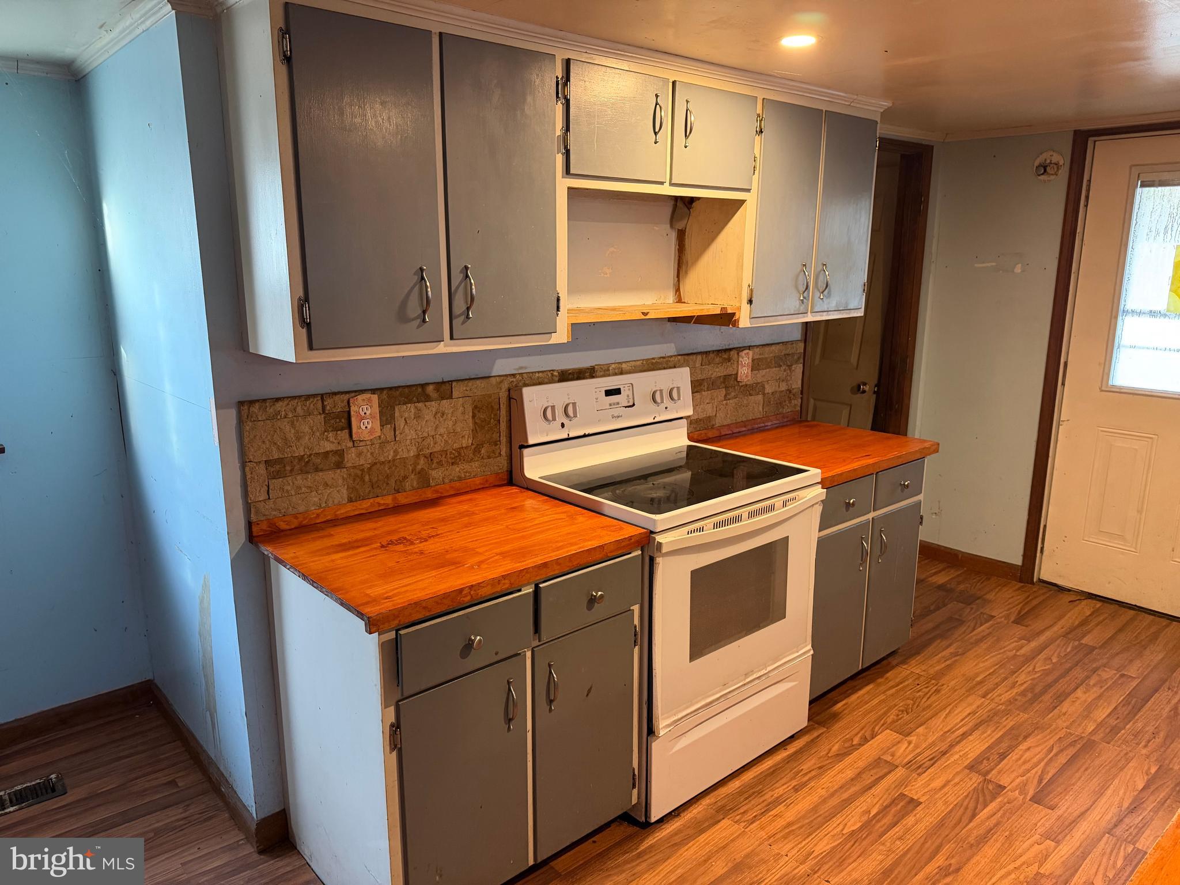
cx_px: 590
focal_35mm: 24
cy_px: 442
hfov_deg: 71.6
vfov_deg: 56.8
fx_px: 818
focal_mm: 6.76
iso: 500
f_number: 1.78
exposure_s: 1/60
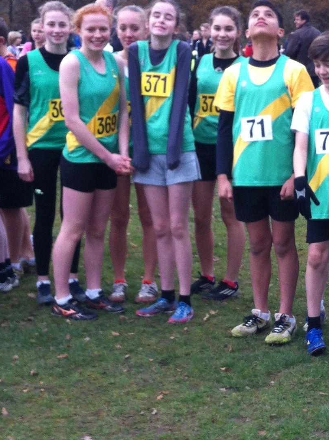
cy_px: 271
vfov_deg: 23.3
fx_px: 1067
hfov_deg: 17.3
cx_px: 294
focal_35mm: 84
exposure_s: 1/120
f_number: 2.8
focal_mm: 3.85
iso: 80
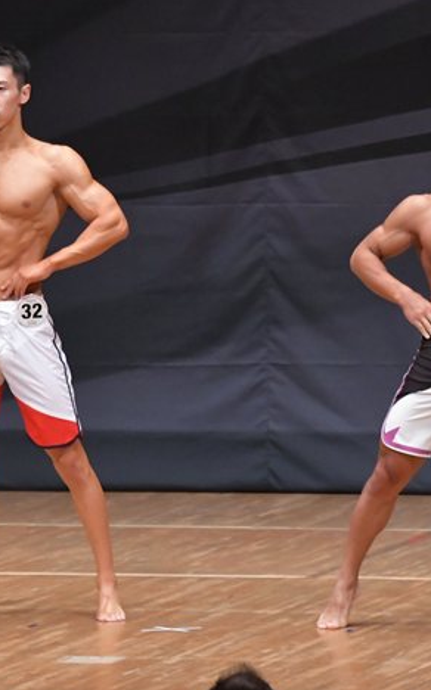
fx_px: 7621
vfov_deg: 5.2
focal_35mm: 405
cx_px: 225
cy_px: 352
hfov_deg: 3.2
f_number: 5.6
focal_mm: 160
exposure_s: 1/400
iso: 6400
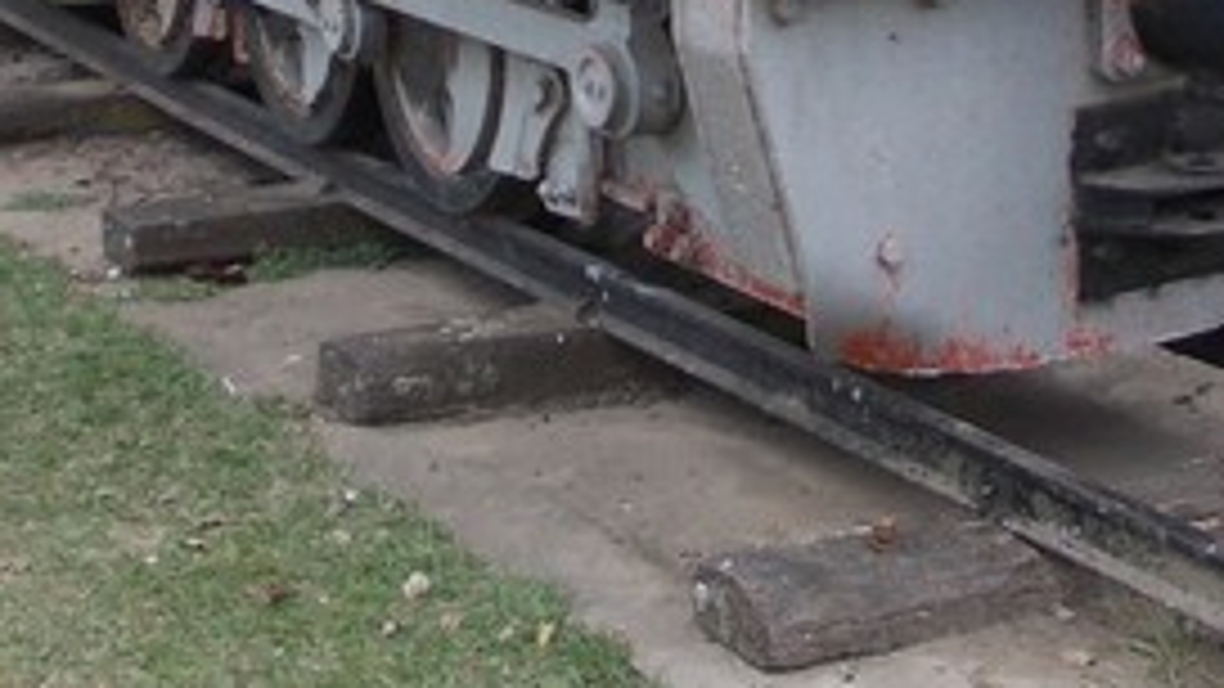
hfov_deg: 24.7
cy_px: -283
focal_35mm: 86
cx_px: 711
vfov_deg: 13.4
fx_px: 2791
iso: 80
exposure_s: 1/250
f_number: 2.7
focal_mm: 4
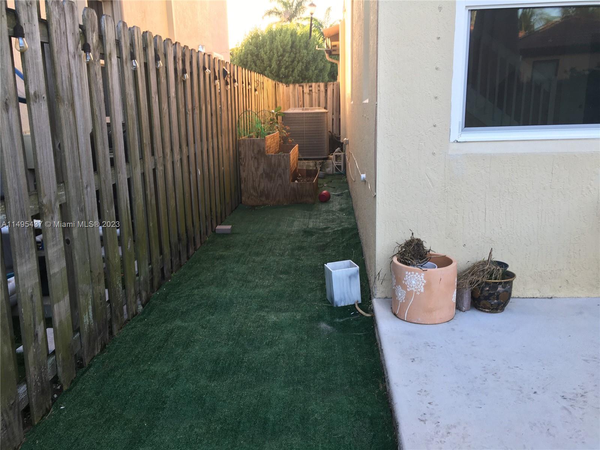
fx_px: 503
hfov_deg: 61.7
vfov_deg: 48.2
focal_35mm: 29
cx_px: 300
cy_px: 225
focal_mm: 4.15
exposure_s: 1/60
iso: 25
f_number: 2.2
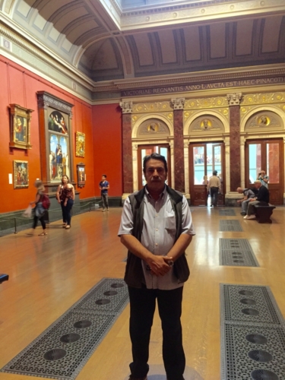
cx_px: 142
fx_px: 318
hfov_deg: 48.2
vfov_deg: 61.7
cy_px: 190
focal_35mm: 29
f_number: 2.2
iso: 320
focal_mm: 4.15
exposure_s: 1/17
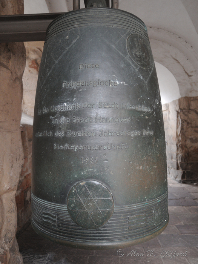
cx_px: 99
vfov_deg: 63.4
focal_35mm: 28
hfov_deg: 49.7
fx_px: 214
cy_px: 132
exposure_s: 1/25
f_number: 2
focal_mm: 6
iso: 400
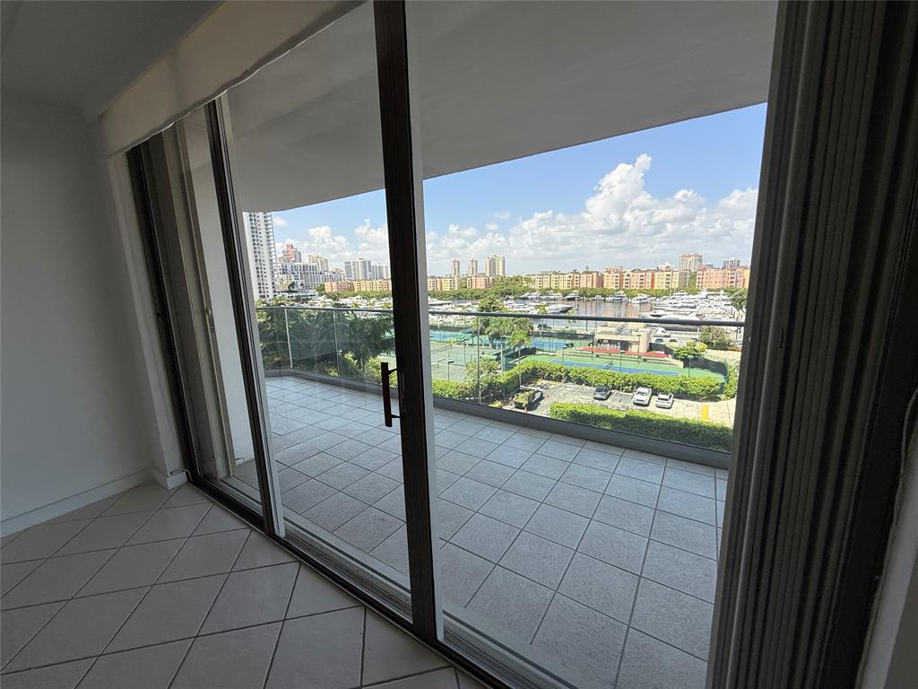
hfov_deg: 102.1
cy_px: 344
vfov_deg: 85.7
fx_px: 371
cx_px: 459
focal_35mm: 14
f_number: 2.2
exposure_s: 1/876
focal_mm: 2.22
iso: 50
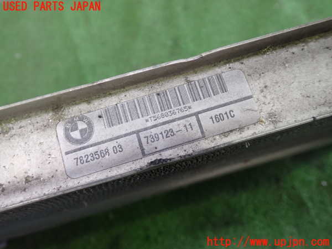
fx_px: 288
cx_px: 166
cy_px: 124
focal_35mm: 30
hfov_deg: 60.0
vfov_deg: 46.8
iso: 400
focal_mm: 5.4
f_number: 2.3
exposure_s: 1/30
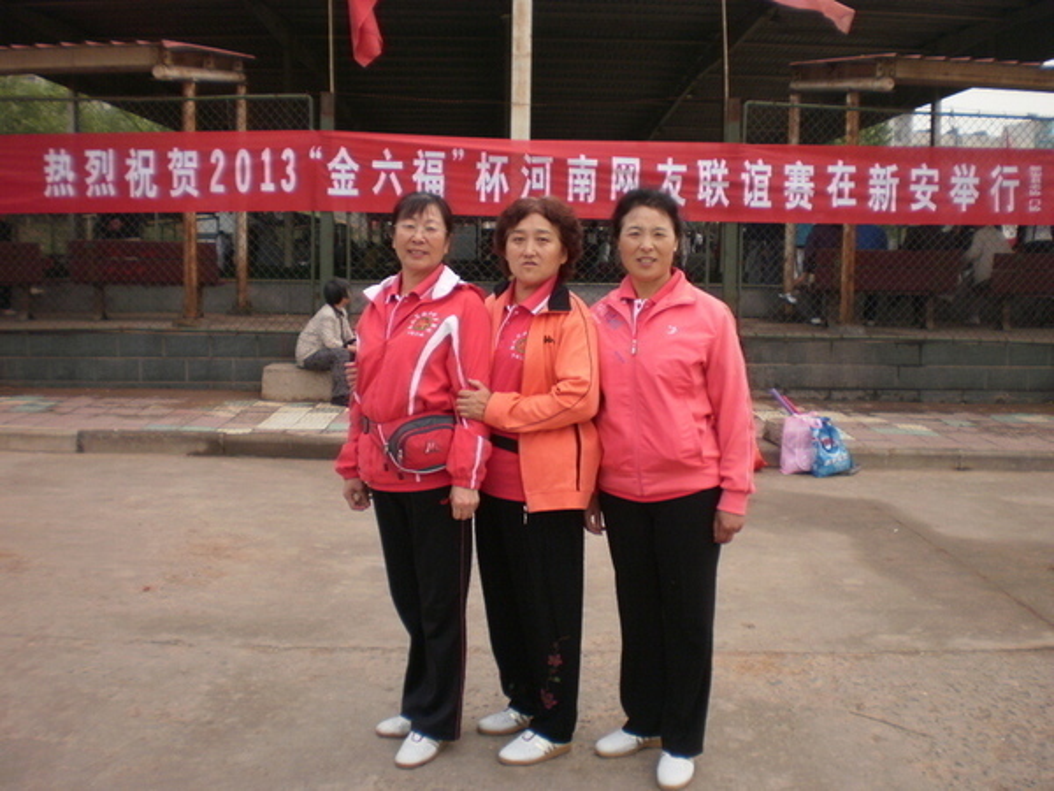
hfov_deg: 51.4
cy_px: 396
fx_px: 1096
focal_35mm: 36
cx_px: 527
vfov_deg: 39.7
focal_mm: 6.3
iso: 100
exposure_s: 1/500
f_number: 3.1
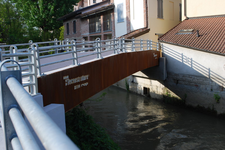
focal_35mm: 39
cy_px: 75
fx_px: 244
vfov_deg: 34.3
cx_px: 112
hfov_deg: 49.5
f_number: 6.3
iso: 100
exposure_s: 1/160
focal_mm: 26
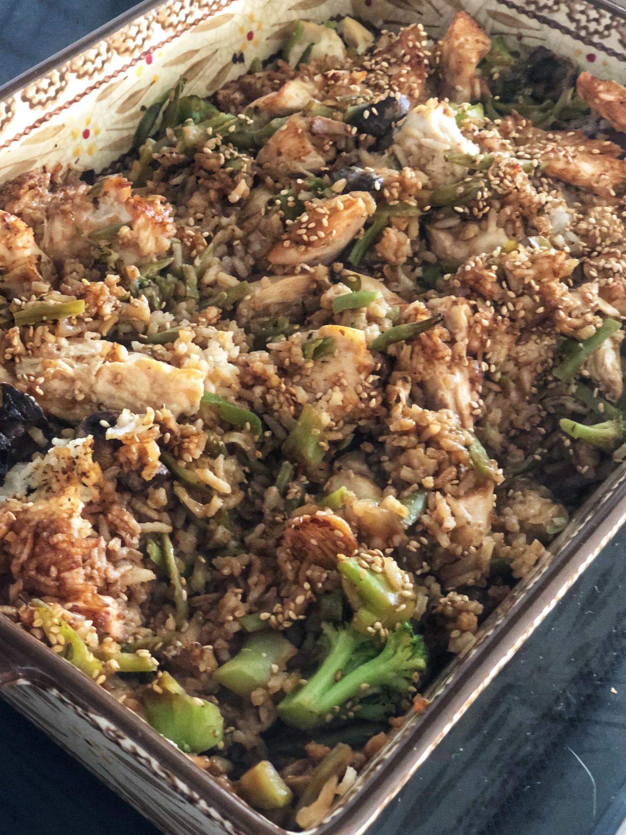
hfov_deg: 23.3
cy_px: 366
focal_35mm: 63
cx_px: 250
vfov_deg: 30.7
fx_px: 1519
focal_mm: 6
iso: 160
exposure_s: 1/8
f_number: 2.4
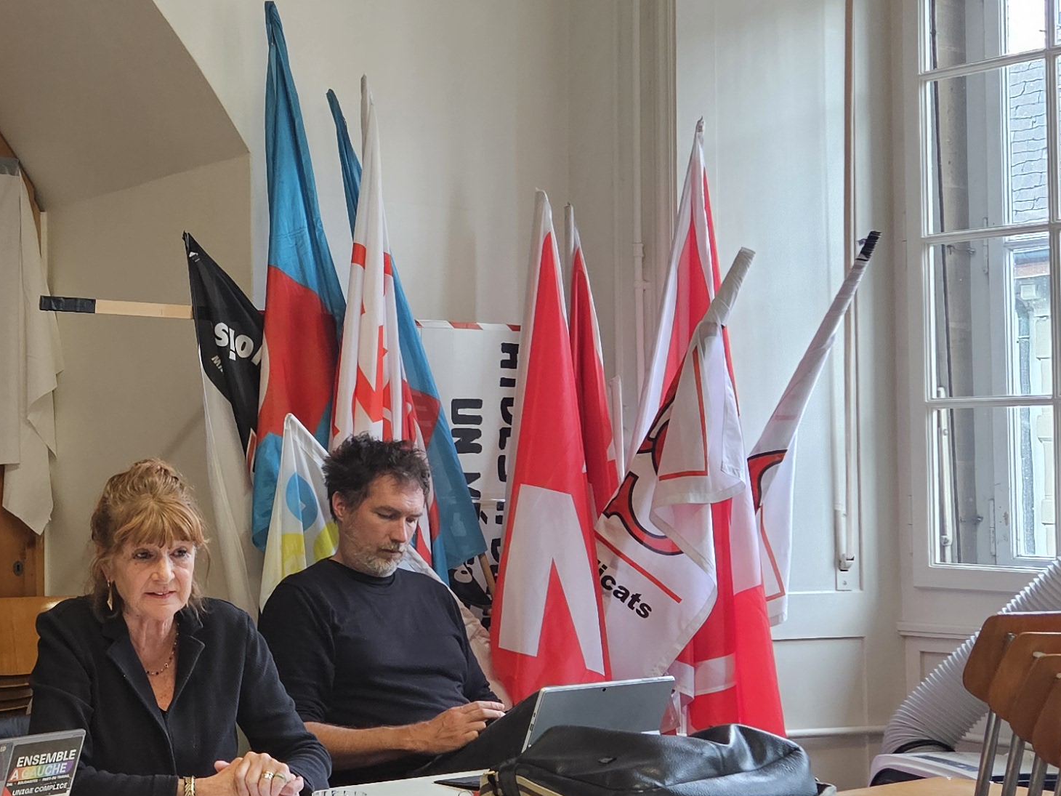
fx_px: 1931
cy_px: 381
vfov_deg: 23.3
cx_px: 53
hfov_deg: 29.1
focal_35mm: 63
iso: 200
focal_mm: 5.4
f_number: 1.8
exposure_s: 1/142
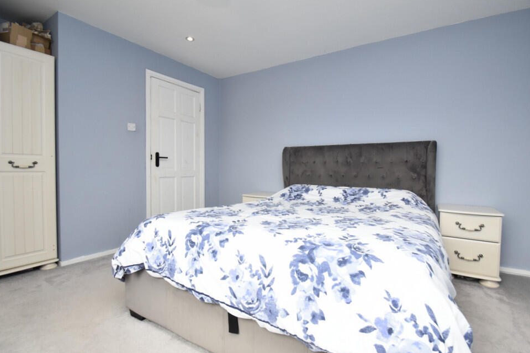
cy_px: 167
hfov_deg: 96.7
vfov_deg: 73.7
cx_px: 279
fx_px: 236
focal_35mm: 16
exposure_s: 1/200
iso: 720
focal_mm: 10
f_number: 5
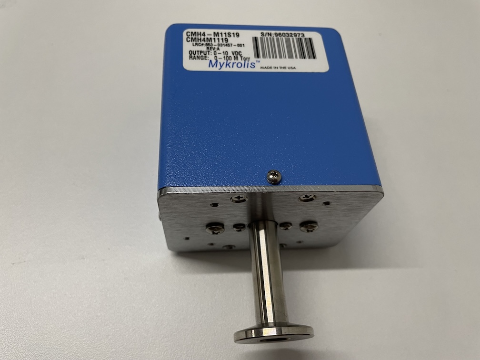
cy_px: 180
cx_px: 240
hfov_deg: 67.3
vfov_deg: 53.1
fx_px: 361
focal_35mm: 26
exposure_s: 1/50
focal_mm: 4.2
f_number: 1.6
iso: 100
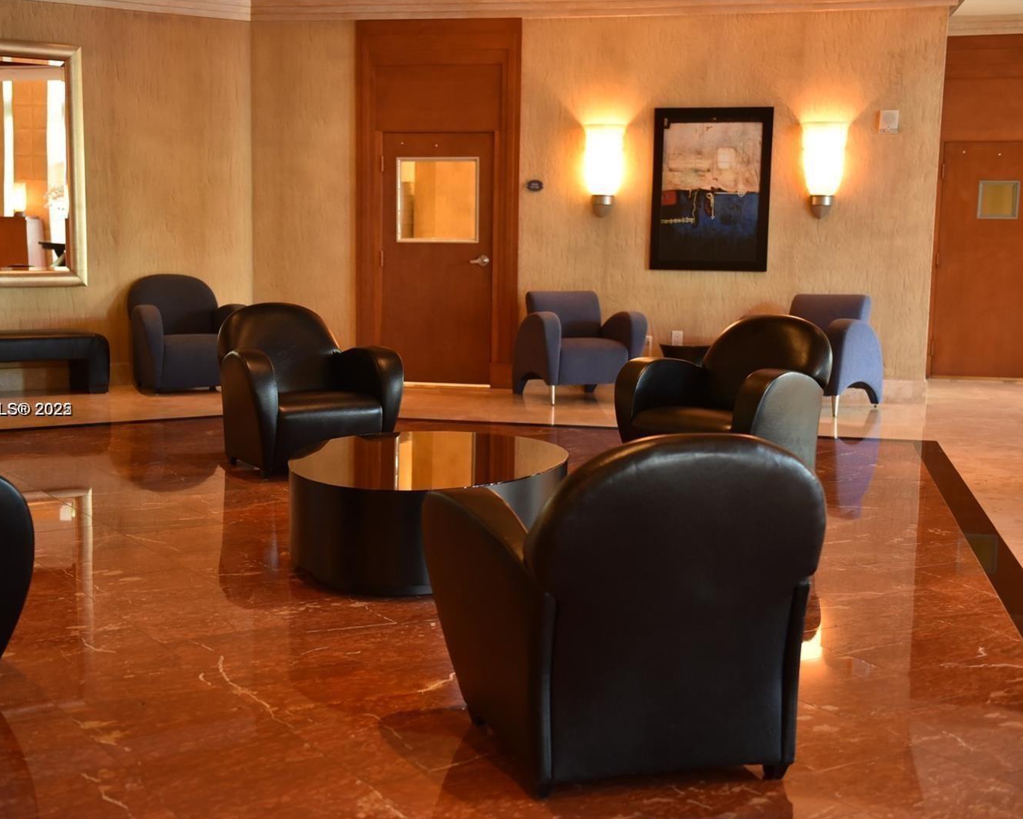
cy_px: 411
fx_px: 1514
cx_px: 444
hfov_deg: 37.3
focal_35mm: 50
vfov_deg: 30.3
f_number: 2.8
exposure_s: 1/100
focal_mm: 44
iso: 1600
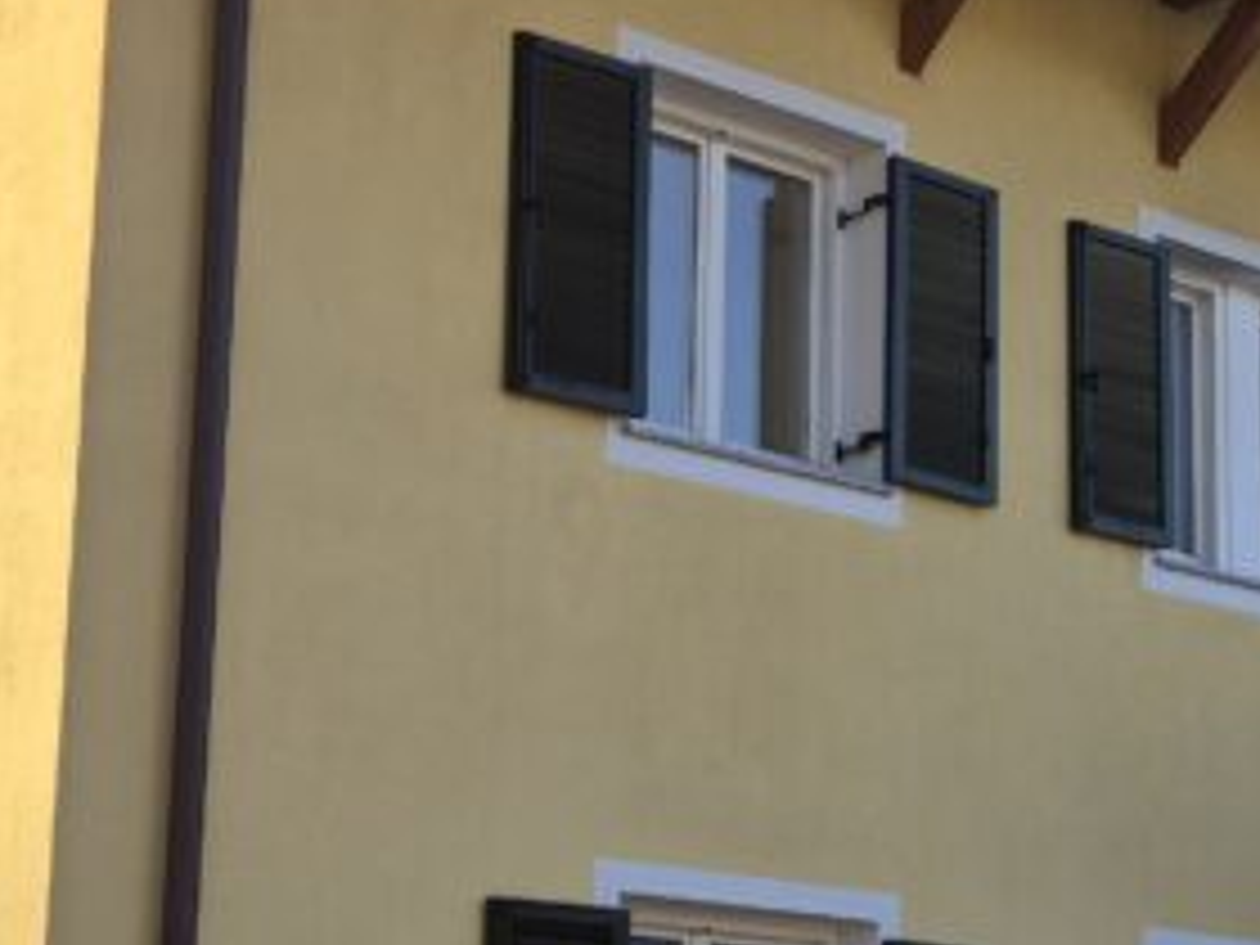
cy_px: 590
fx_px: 3058
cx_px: 558
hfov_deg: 23.3
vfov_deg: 17.5
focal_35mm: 84
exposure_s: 1/796
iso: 25
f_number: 1.8
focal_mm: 5.4
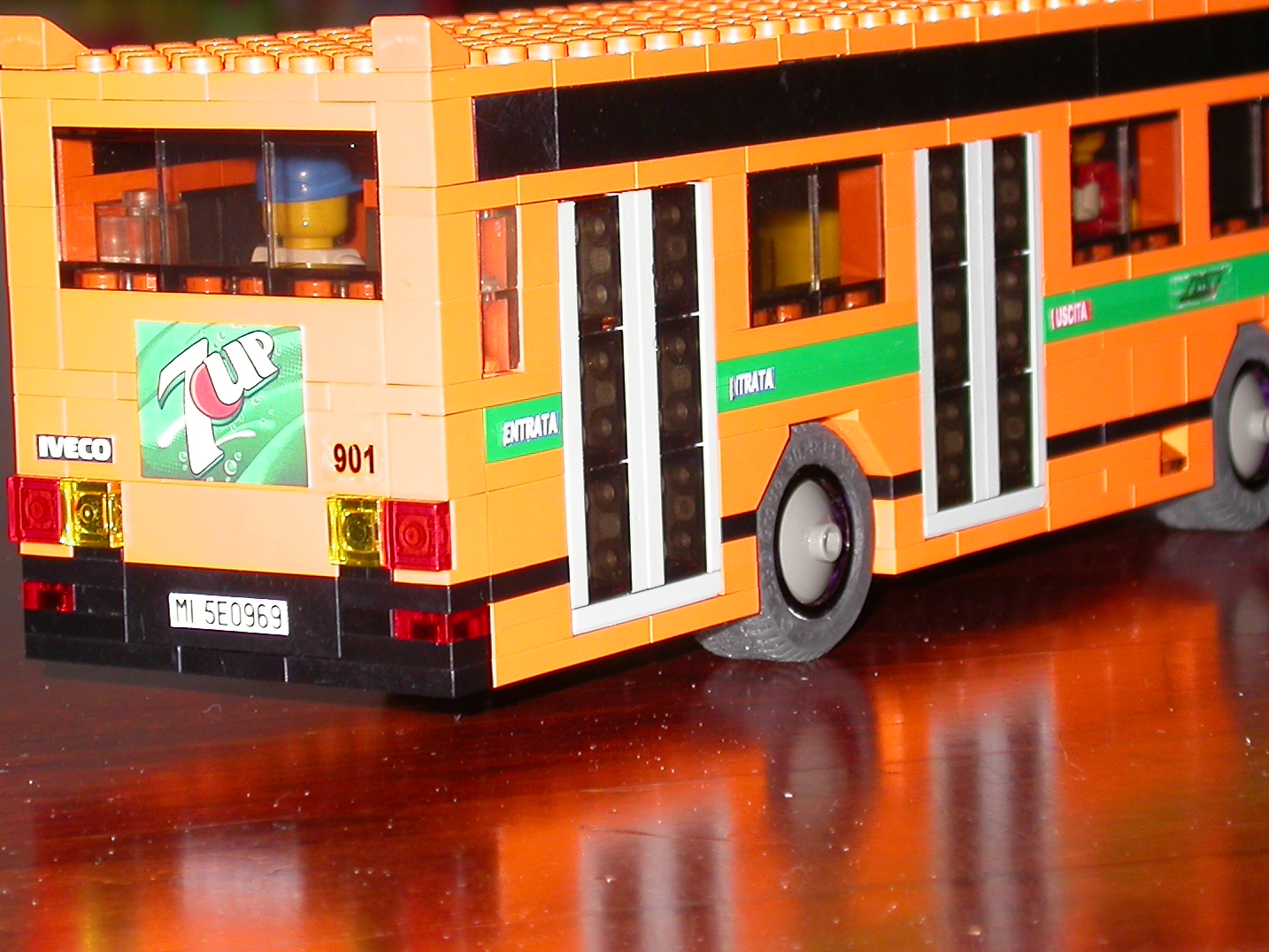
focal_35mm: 141
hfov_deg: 14.0
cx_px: 692
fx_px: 5170
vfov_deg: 10.5
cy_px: 411
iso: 100
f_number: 3.7
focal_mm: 18.4
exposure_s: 1/60.3
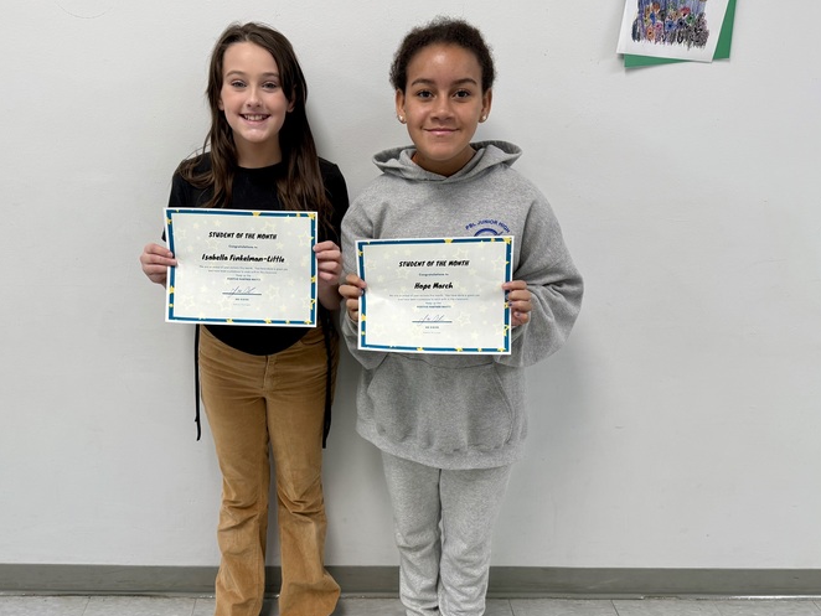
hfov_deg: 61.4
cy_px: 341
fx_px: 688
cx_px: 352
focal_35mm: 29
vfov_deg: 48.2
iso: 125
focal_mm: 6.76
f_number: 1.78
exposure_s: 1/120
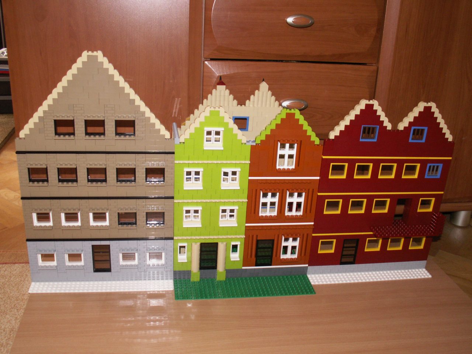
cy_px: 177
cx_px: 236
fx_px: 477
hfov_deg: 52.6
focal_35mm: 35
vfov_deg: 40.7
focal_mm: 5.86
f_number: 2.8
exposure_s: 1/50
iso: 160
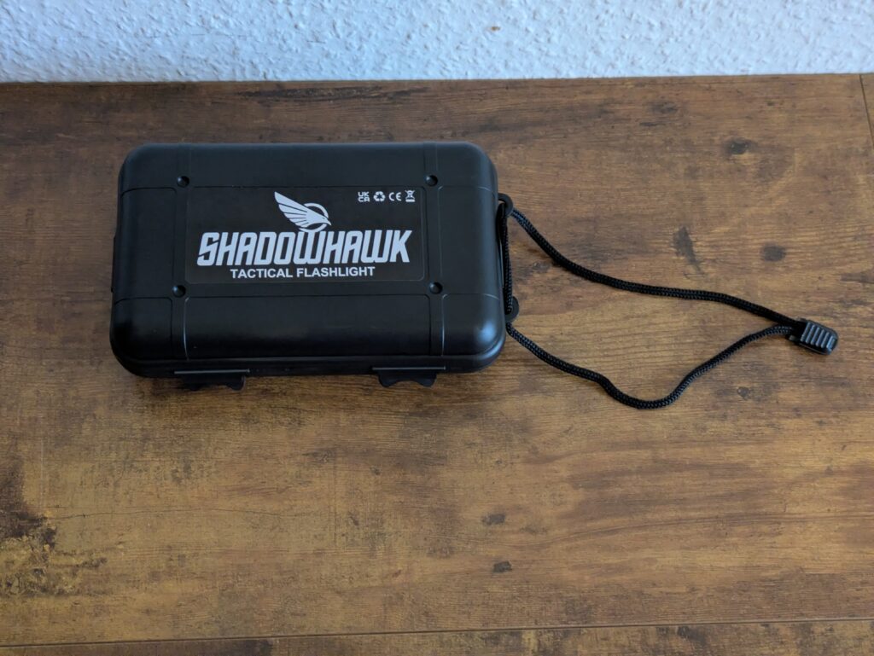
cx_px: 437
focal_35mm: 51
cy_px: 328
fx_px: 1288
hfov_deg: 37.5
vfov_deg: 28.6
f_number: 1.89
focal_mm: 5.43
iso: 572
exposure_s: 1/20
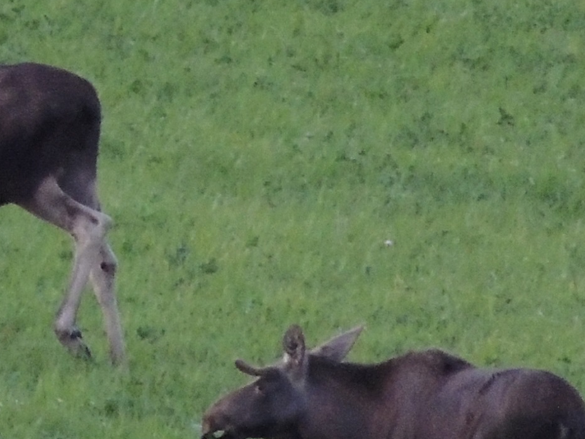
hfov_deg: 1.2
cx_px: 40
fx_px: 27297
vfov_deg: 0.9
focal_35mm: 1615
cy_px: 350
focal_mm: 133.7
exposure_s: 1/100
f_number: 5.1
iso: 800
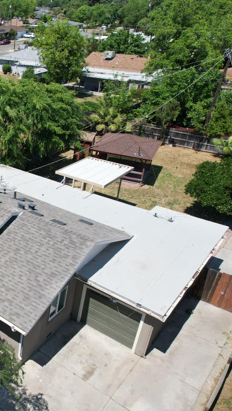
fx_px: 383
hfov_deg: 28.2
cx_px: -65
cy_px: 206
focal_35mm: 35
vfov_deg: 56.6
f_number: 2.8
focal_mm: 8.38
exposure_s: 1/2000
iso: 120
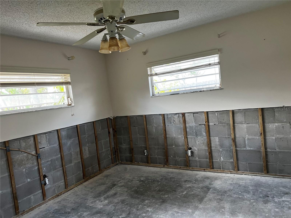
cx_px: 146
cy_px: 109
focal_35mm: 26
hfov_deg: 67.3
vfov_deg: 53.1
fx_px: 219
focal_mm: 5.7
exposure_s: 1/85
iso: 125
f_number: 1.5
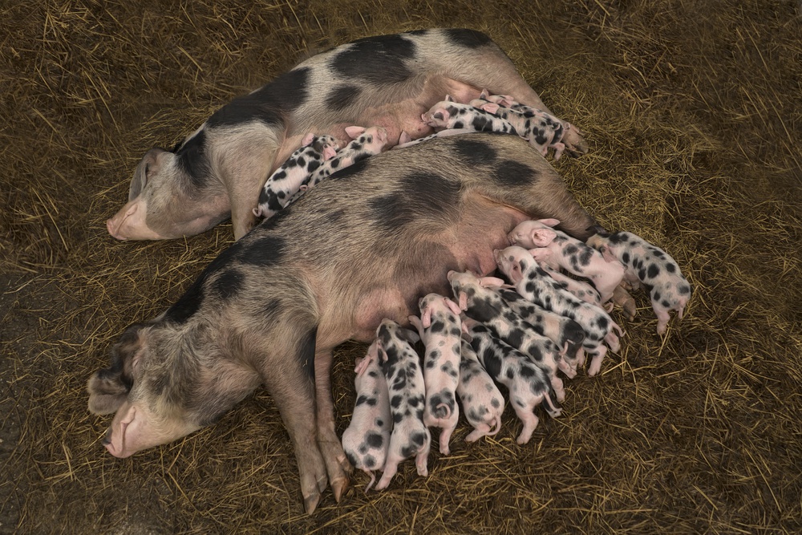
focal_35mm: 21
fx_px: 468
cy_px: 268
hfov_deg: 81.2
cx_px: 401
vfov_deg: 59.5
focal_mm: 21
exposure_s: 1/500
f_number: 2.8
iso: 50
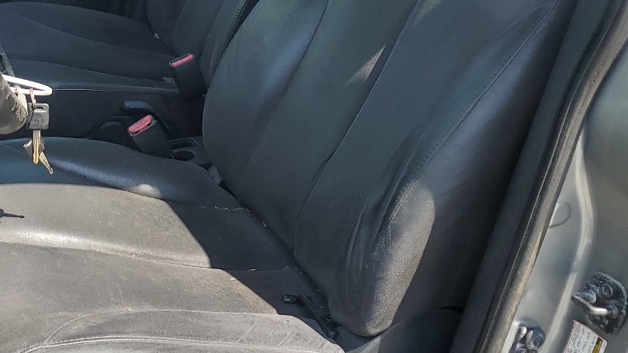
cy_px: 92
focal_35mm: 56
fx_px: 932
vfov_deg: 21.3
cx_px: 57
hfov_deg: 35.0
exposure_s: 1/1111
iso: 50
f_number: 1.5
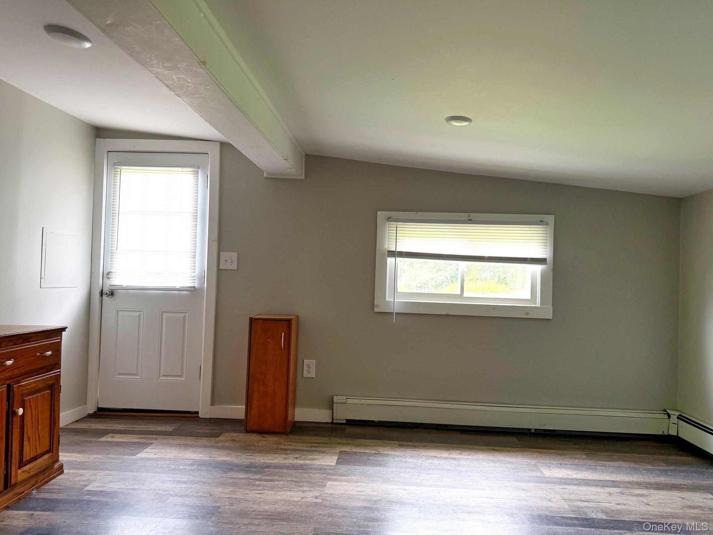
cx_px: 356
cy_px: 268
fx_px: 494
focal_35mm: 24
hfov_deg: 71.6
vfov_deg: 56.8
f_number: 1.78
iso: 100
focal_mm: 6.76
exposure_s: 1/130
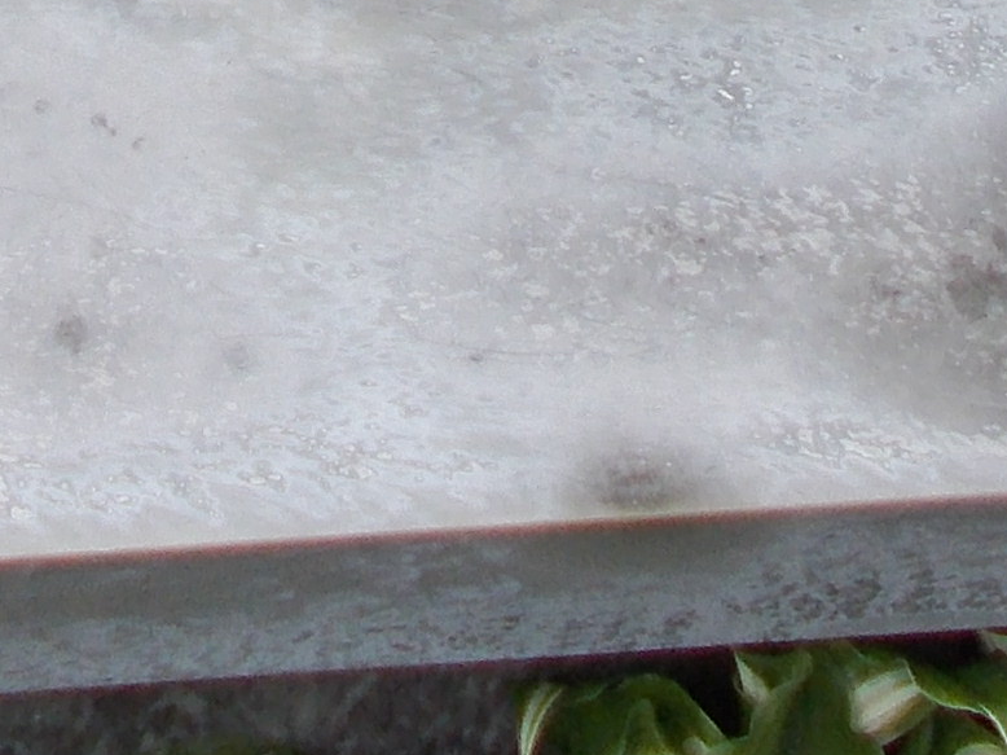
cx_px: 155
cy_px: -1211
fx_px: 4479
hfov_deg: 12.8
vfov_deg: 8.6
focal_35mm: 154
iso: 80
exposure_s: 1/400
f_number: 3.2
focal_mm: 4.6
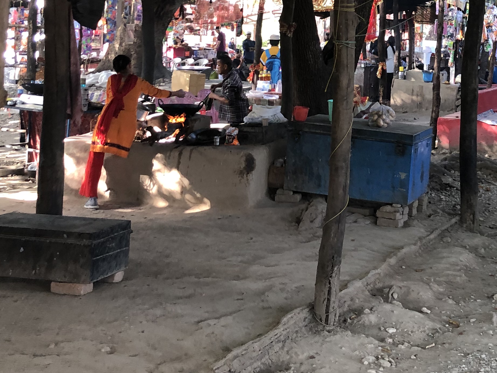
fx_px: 876
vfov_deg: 23.1
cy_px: 8
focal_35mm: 61
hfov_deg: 30.5
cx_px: 430
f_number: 1.8
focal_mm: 4
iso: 32
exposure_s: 1/30
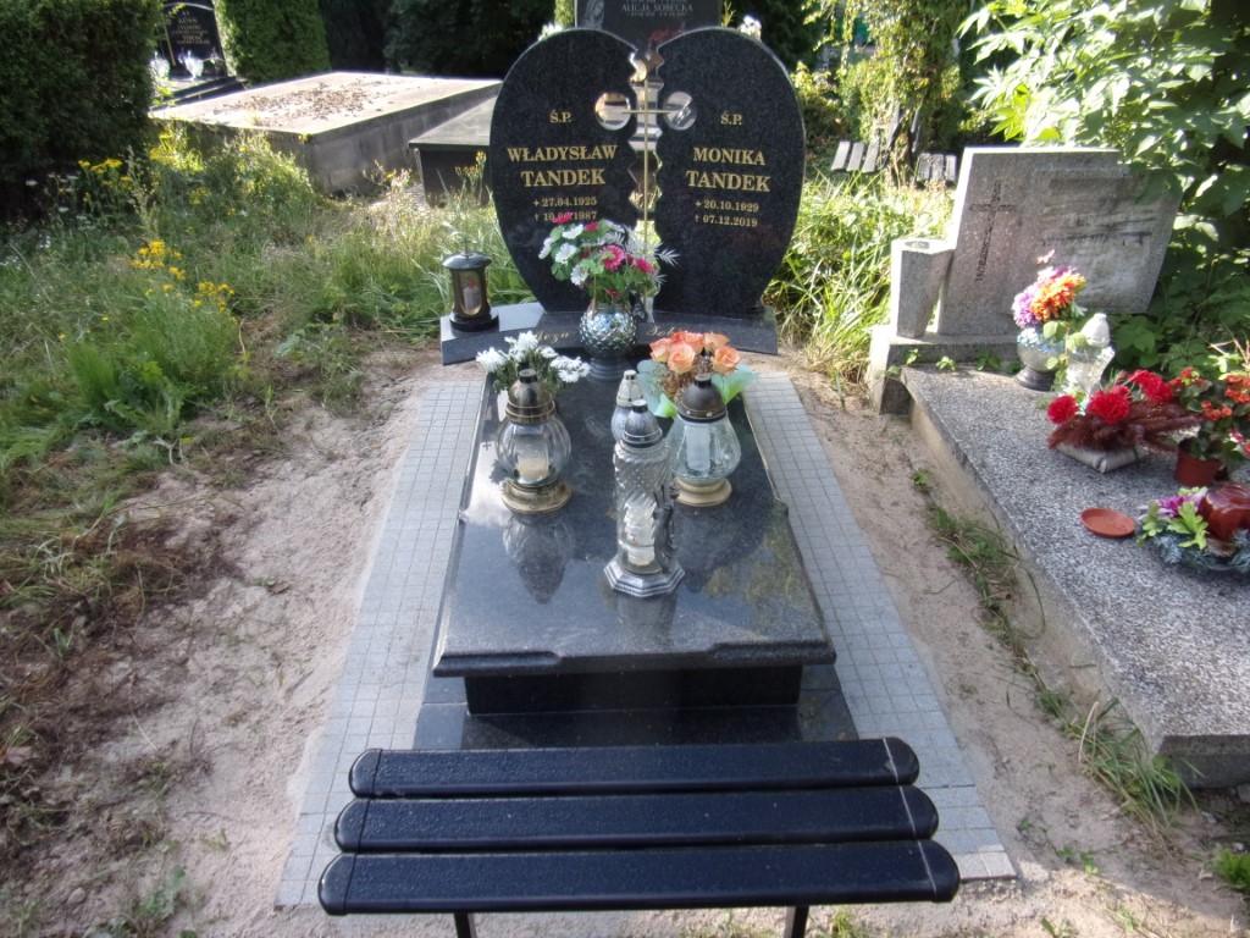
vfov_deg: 56.8
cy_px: 469
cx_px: 625
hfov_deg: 71.6
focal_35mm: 24
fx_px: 867
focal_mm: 4.3
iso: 80
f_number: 3.3
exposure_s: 1/140
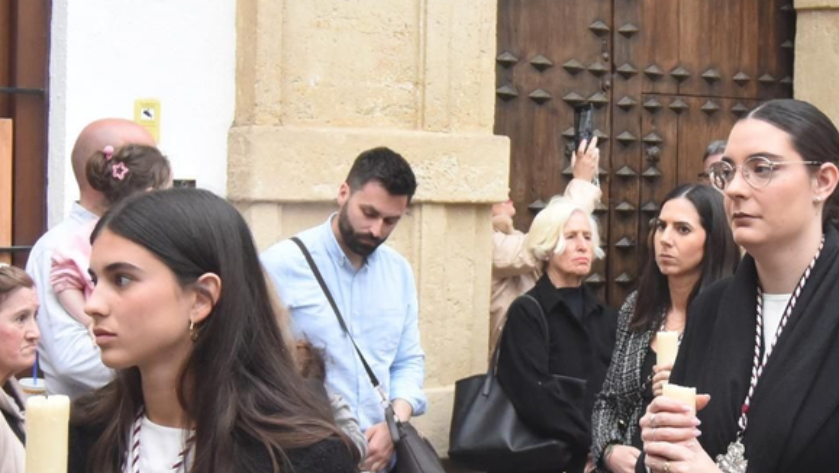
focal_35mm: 84
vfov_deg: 14.4
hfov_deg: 25.1
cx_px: 572
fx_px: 1869
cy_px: 235
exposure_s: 1/320
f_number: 6.3
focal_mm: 29
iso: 3600
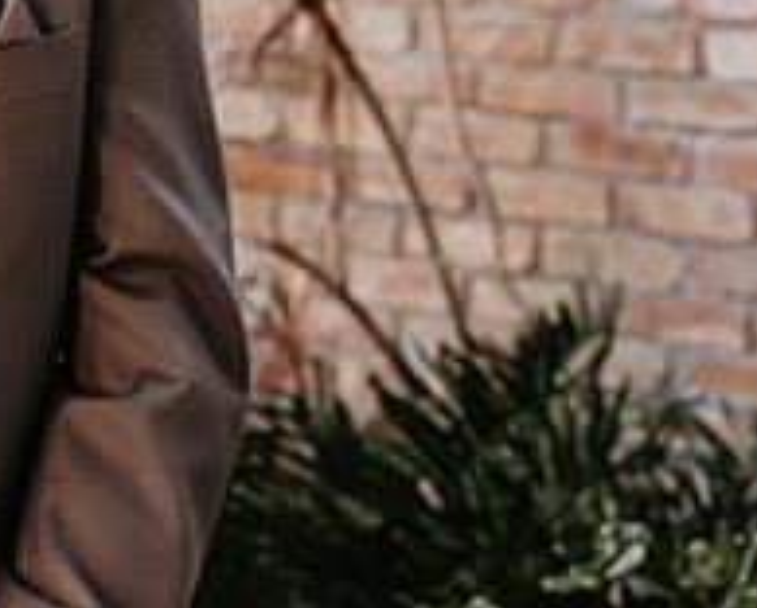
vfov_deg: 9.1
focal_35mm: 168
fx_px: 3772
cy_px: -117
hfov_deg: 11.4
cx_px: 8
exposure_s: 1/250
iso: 400
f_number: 2.8
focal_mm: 34
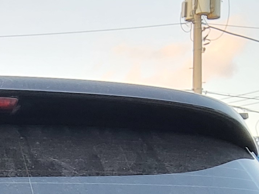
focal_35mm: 148
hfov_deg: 12.8
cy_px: 535
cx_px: -107
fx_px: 1108
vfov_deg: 8.7
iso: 125
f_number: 1.8
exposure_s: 1/100
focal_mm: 3.98
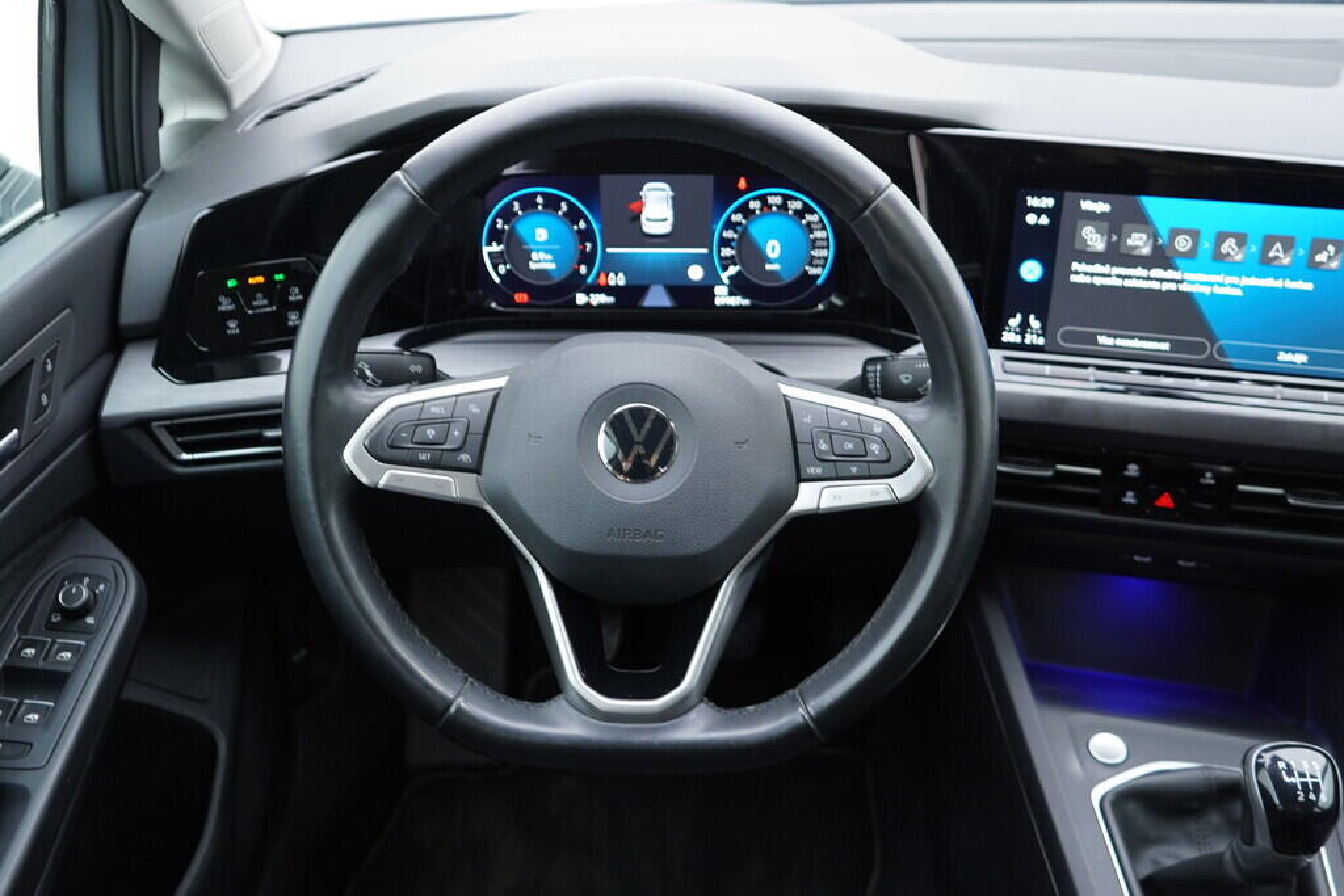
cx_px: 672
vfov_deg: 36.9
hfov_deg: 53.1
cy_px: 448
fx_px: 1344
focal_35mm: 36
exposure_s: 1/40
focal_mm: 24
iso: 250
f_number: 2.8
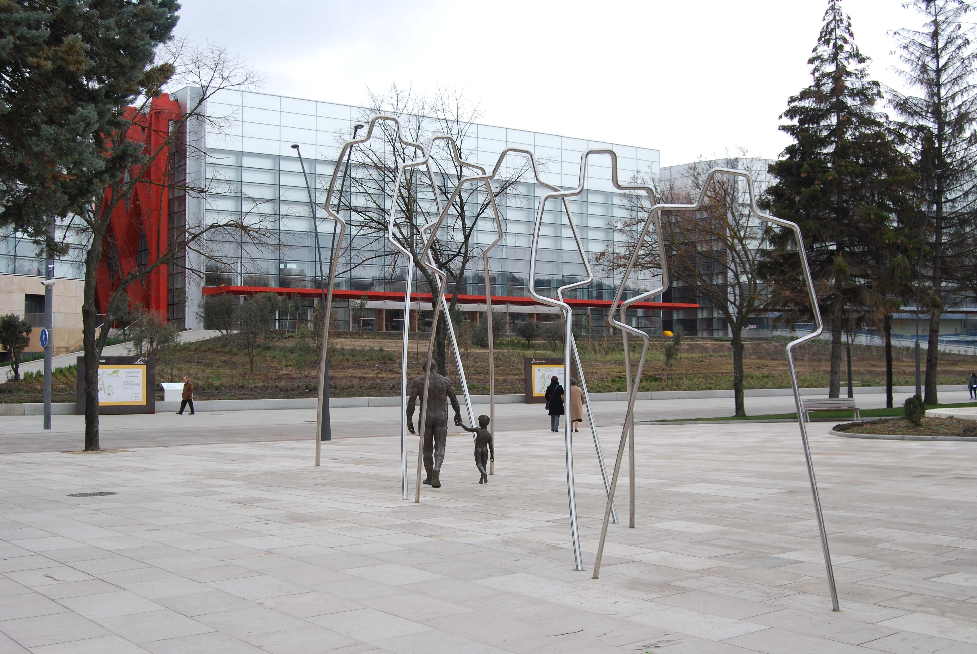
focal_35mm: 39
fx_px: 1060
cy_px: 327
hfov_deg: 49.5
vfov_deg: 34.3
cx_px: 488
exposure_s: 1/80
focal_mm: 26
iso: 200
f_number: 8
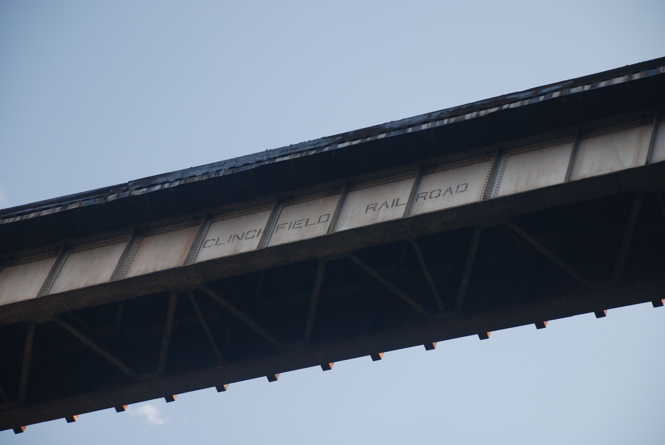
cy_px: 222
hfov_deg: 14.4
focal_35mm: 142
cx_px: 332
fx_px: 2635
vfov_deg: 9.7
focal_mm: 95
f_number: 5.6
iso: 400
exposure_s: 1/60
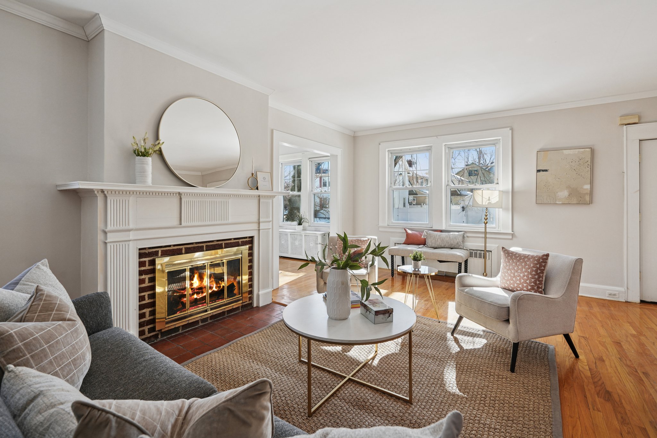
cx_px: 328
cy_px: 219
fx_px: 292
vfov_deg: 73.7
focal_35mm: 16
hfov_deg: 96.7
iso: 400
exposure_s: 1/50
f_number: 8
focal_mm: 16
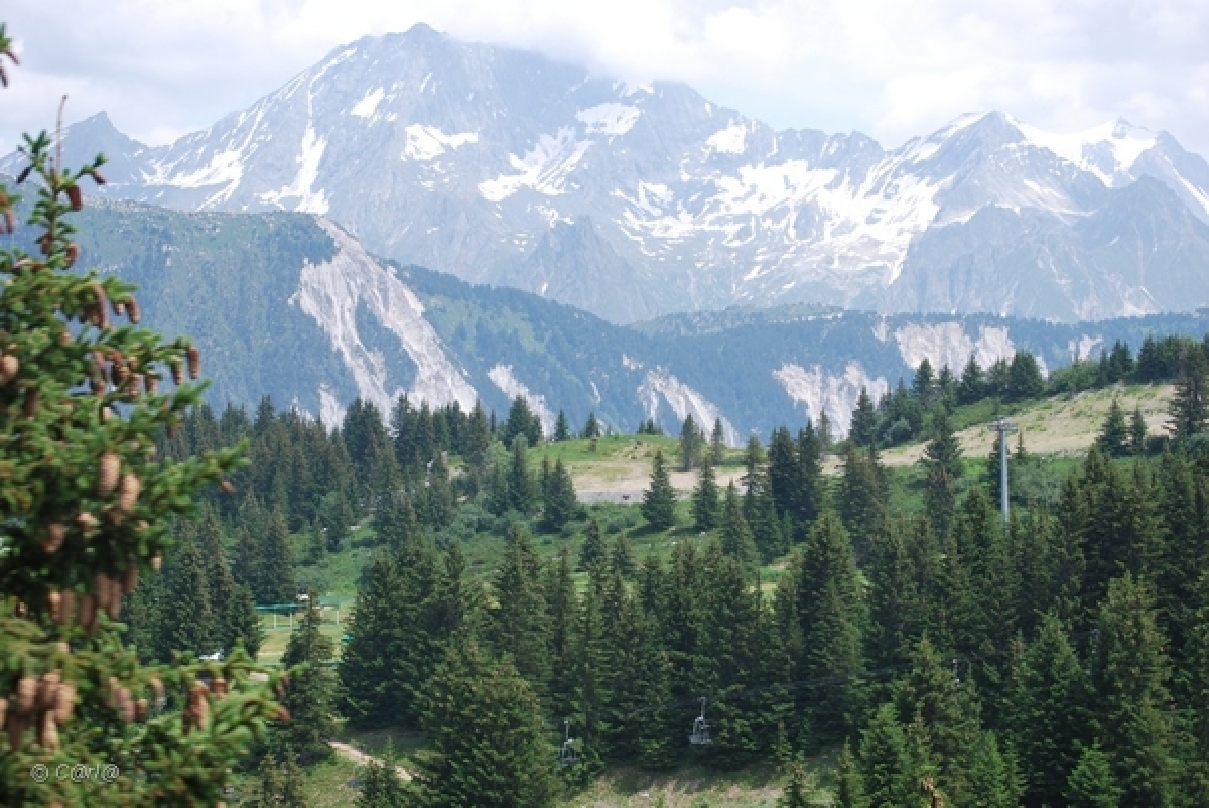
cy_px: 404
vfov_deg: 16.6
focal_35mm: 82
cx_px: 604
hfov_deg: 24.6
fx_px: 2773
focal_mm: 55
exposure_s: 1/200
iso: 100
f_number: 7.1
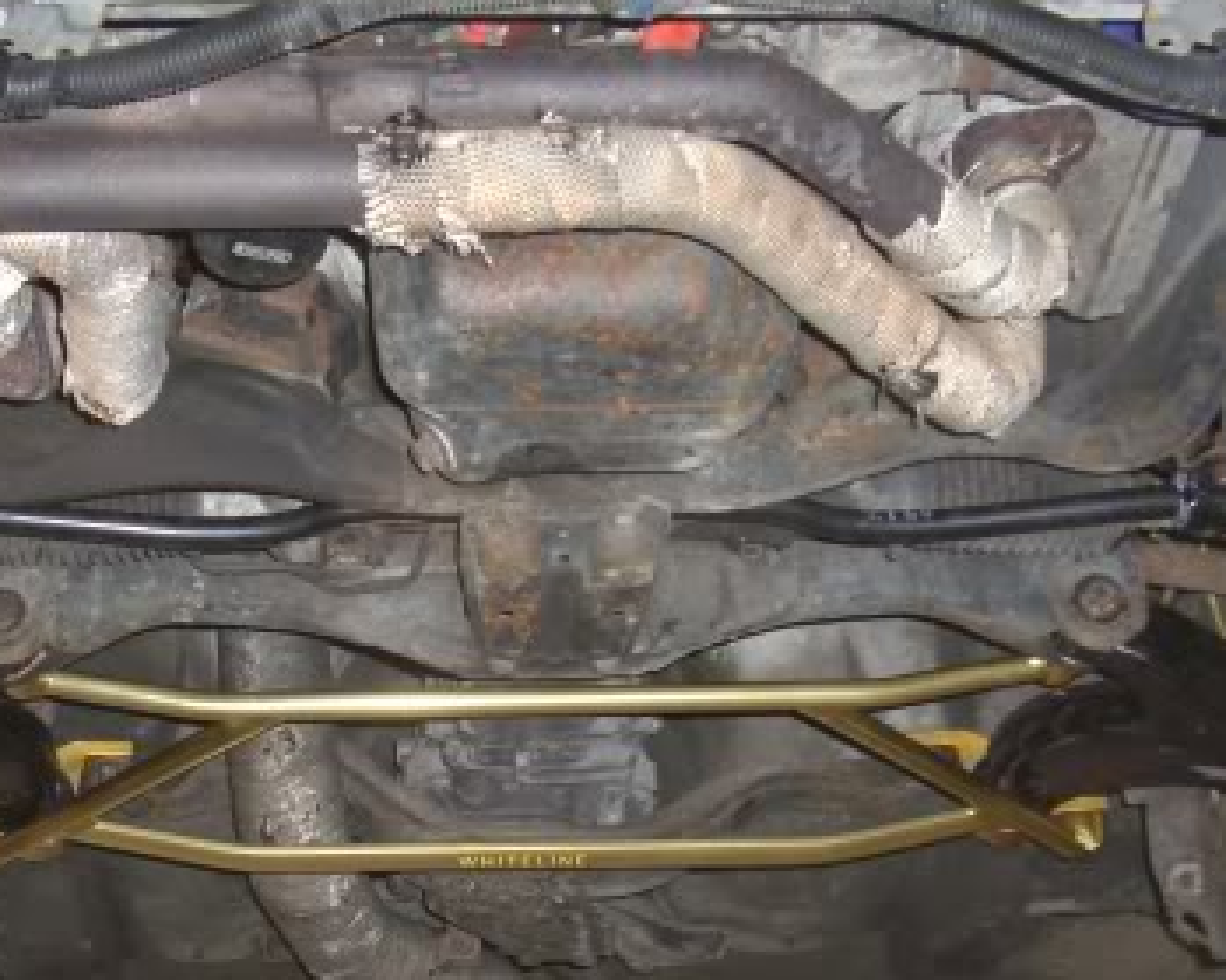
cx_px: 485
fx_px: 2467
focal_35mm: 68
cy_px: 762
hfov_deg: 27.8
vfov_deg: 22.2
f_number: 2.8
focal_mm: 7.9
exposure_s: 1/60
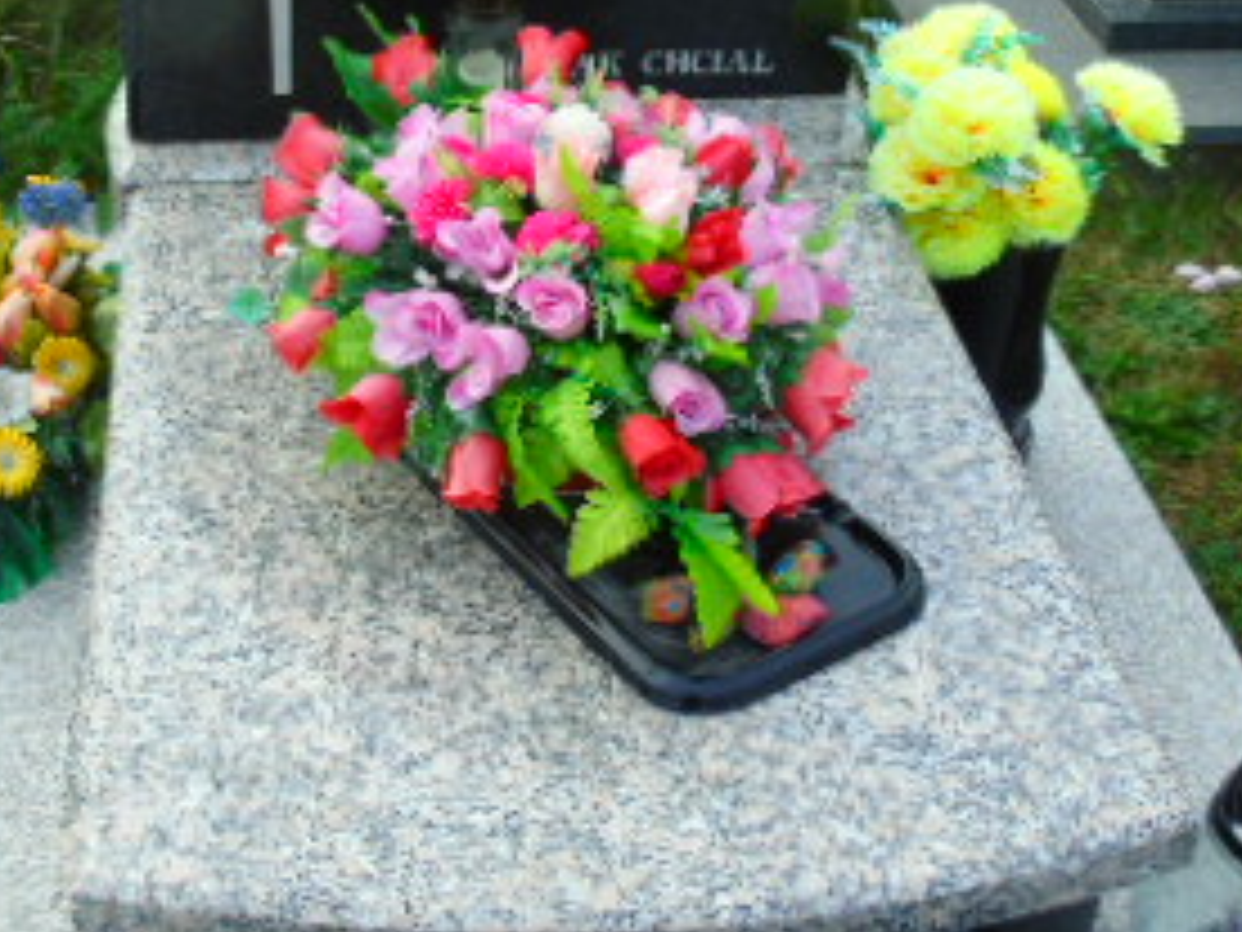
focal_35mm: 58
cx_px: 508
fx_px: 2081
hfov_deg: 33.1
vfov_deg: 25.1
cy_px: 302
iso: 80
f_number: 3.4
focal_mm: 4.4
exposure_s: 1/200
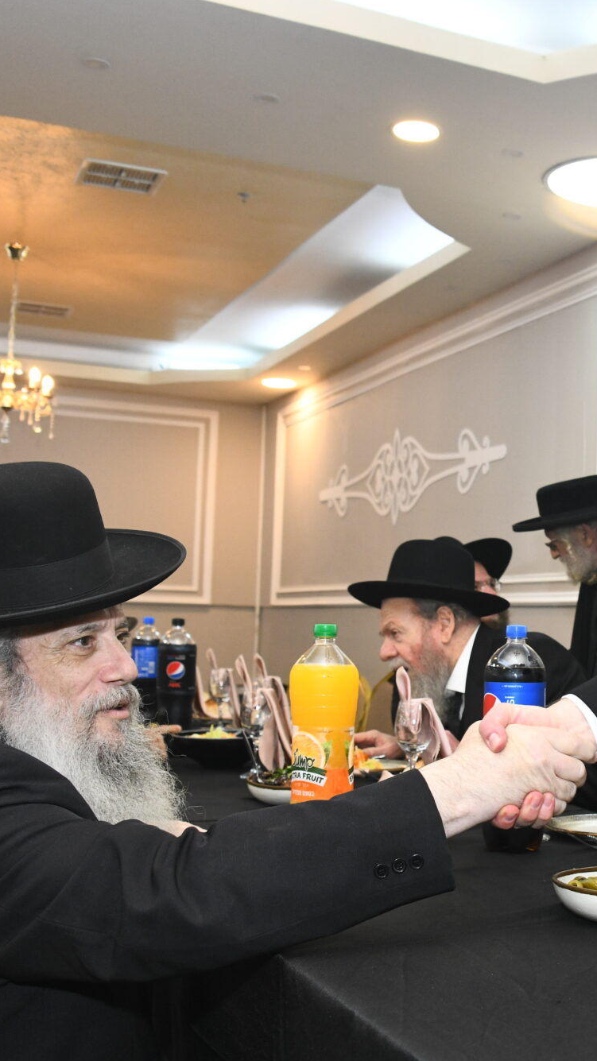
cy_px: 540
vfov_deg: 45.5
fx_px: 1266
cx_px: 601
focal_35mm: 45
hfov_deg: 25.2
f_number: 5.6
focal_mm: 28
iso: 1600
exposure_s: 1/125
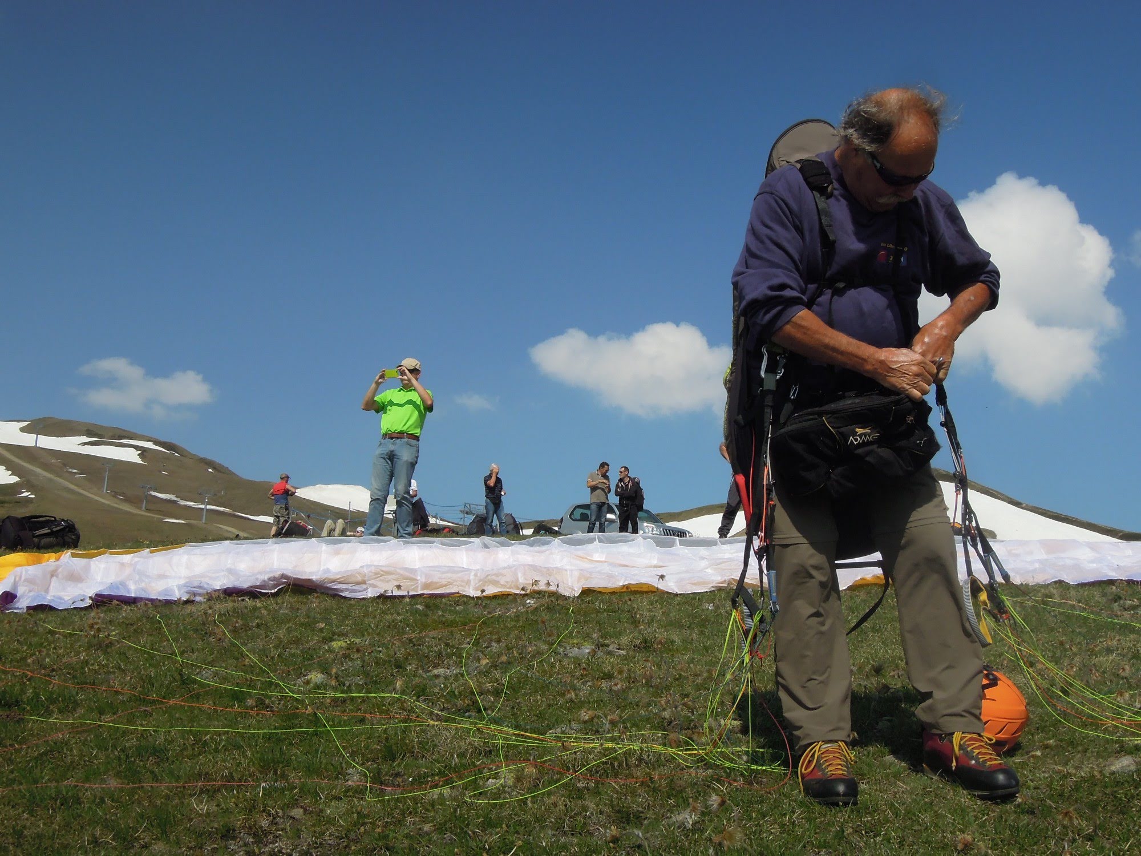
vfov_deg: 36.0
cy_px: 428
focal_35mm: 40
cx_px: 570
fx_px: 1318
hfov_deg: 46.8
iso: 160
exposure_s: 1/1250
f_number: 5.8
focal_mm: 7.2
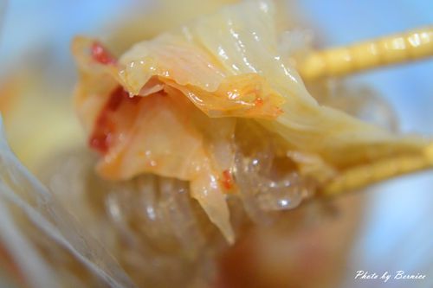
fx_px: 589
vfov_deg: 27.5
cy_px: 144
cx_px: 216
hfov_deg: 40.4
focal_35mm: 49
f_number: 2
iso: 800
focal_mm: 18.5
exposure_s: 1/50
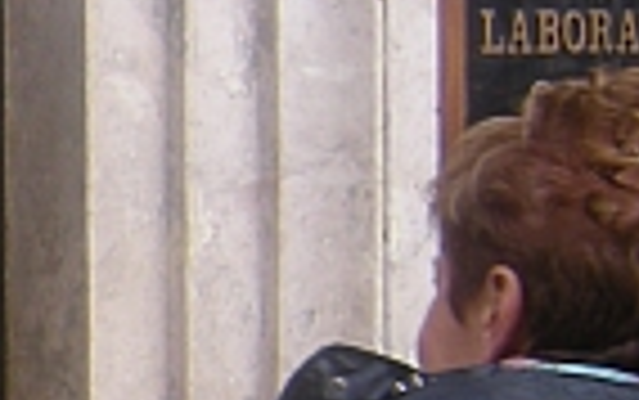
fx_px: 2911
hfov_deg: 10.6
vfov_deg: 7.8
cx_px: -950
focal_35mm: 167
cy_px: 454
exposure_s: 1/115
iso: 64
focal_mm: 4.7
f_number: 2.8
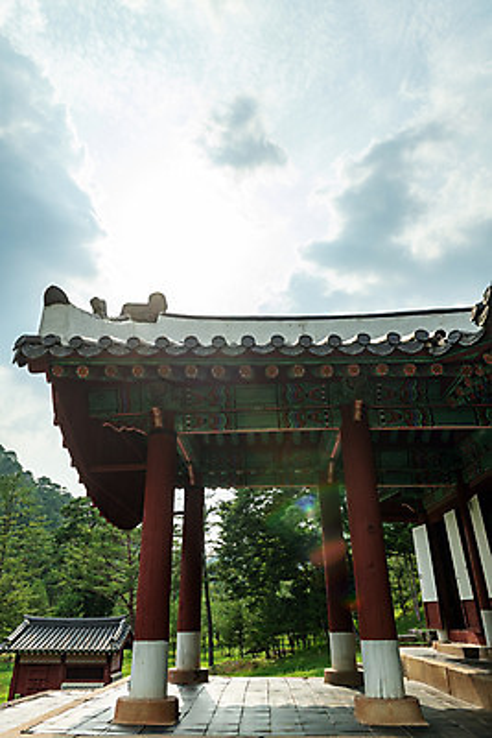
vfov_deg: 73.7
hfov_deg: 53.2
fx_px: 492
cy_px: 369
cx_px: 246
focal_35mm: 24
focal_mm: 24
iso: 100
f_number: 6.3
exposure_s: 1/640
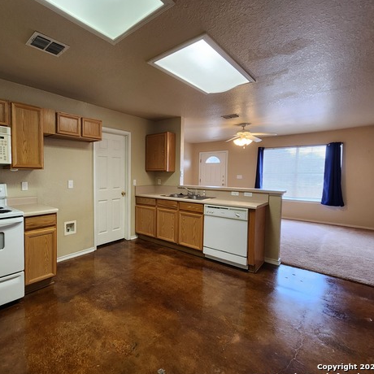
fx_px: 196
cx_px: 122
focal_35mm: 16
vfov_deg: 87.4
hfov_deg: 84.1
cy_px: 186
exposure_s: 1/60
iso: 250
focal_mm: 2.2
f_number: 2.2
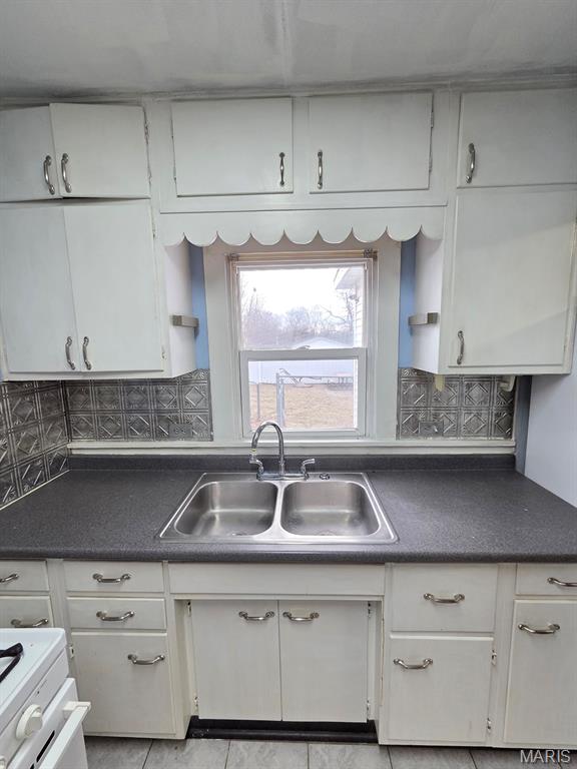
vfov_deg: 106.2
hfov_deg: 89.9
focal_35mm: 13
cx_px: 288
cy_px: 384
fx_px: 289
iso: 200
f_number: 2.2
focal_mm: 2.2
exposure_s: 1/120
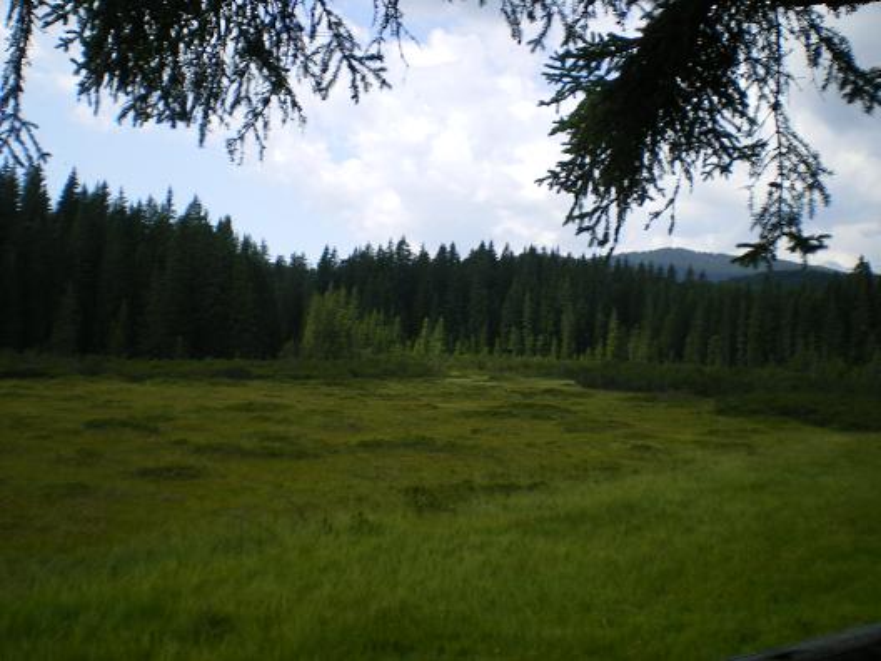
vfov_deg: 37.7
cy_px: 330
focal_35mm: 38
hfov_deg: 49.0
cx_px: 440
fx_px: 967
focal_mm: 6.3
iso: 64
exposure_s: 1/250
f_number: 4.6
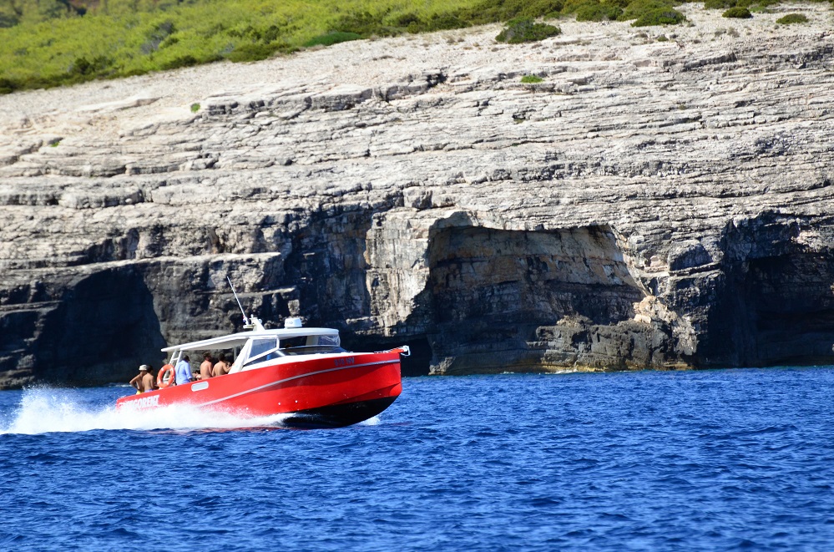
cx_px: 417
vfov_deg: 3.0
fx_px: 10400
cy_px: 276
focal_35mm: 450
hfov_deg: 4.6
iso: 640
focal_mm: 300
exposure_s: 1/2000
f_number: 5.6
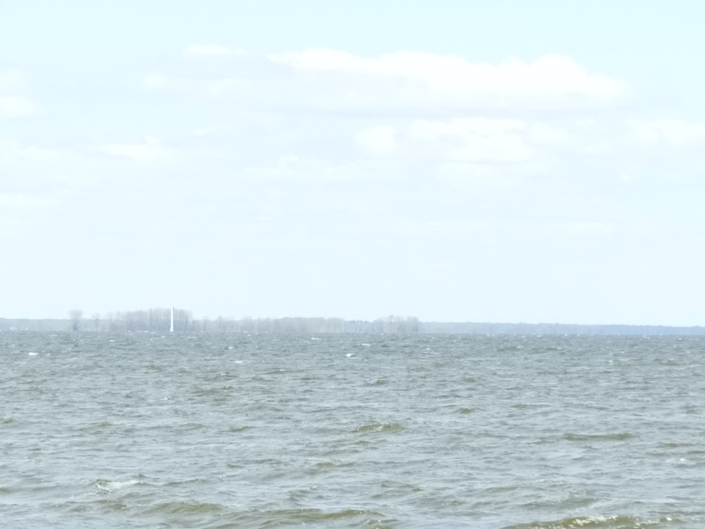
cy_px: 264
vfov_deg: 5.9
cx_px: 352
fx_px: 5092
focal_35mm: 250
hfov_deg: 7.9
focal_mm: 44.8
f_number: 7.7
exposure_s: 1/2500
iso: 1600
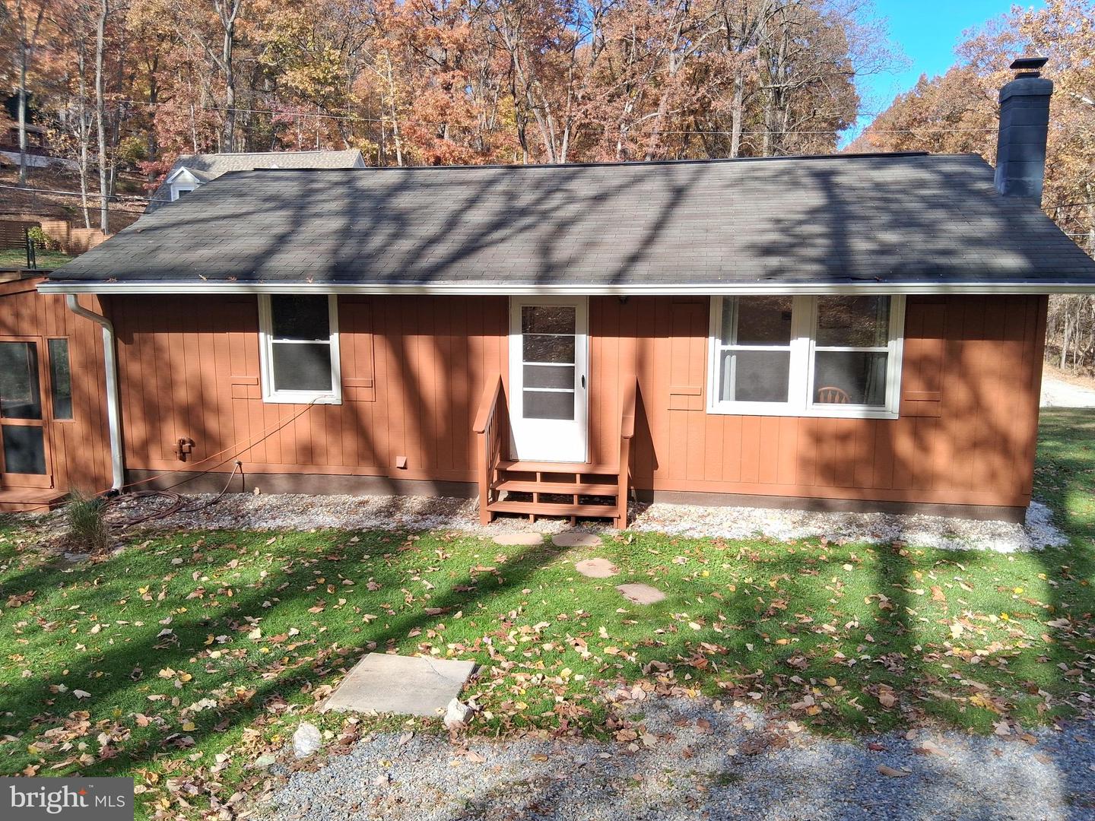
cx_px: 548
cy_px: 410
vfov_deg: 53.1
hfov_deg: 67.3
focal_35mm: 26
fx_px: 822
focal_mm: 3.98
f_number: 1.8
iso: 25
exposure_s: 1/344
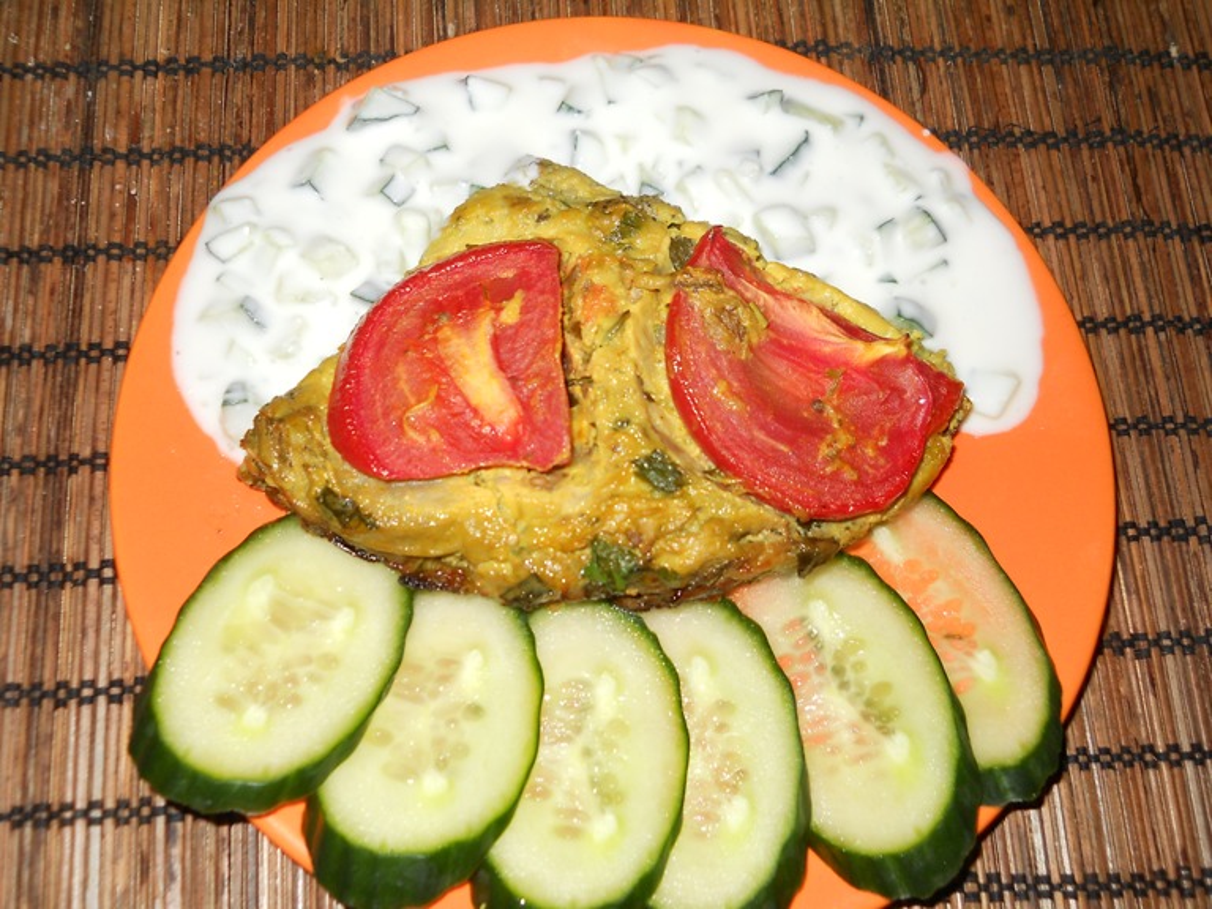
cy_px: 454
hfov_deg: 45.8
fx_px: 1436
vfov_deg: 35.1
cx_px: 606
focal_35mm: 41
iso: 80
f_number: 3.1
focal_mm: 6.72
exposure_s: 1/30
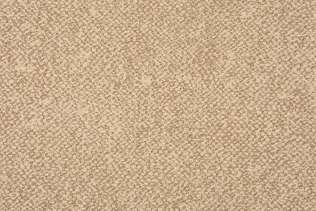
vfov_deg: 6.5
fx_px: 1843
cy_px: 106
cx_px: 158
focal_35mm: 210
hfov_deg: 9.8
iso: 200
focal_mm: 140
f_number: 20
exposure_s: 1/200
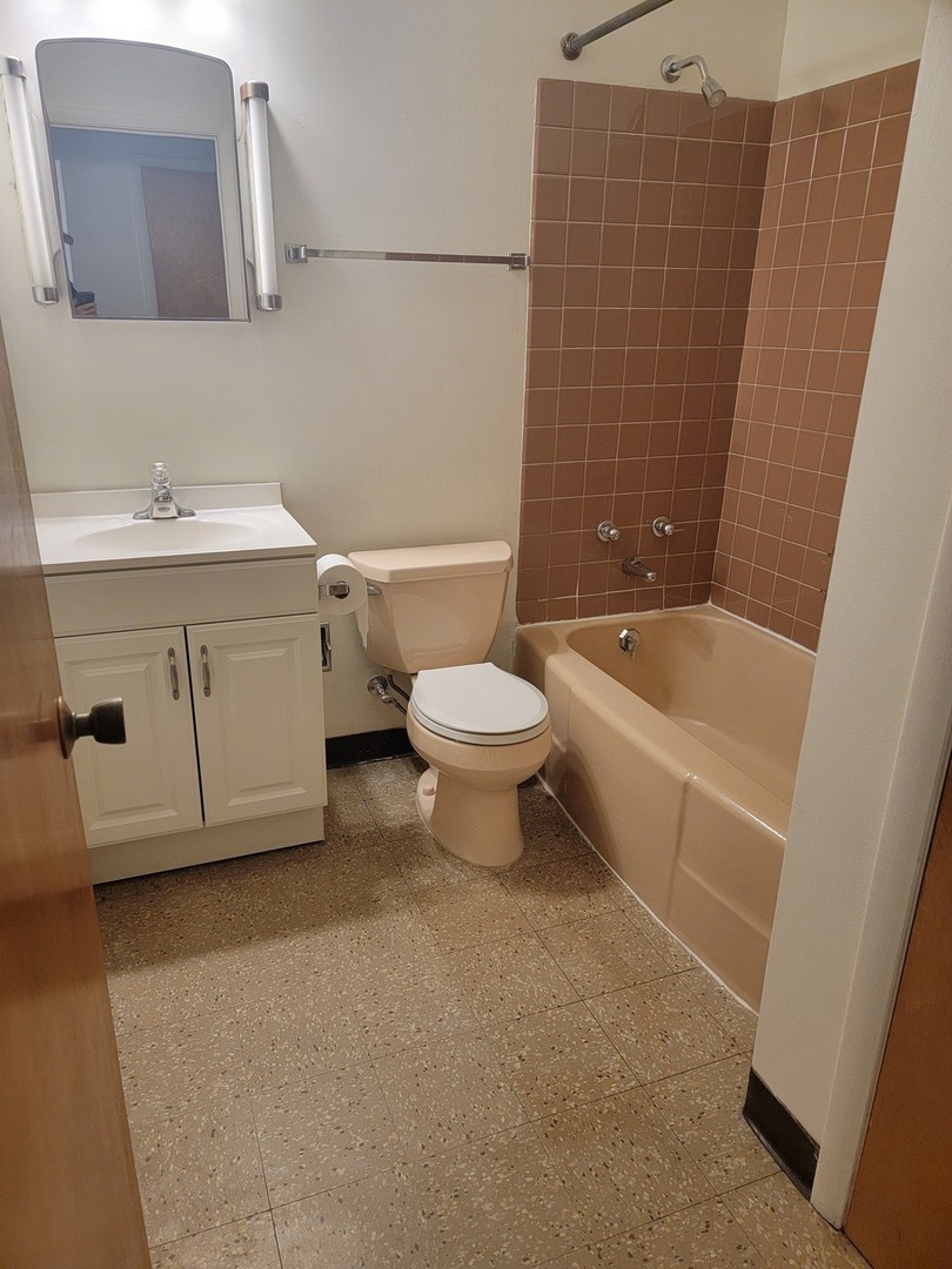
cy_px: 634
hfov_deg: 56.8
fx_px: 880
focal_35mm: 24
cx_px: 476
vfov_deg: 71.6
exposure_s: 1/120
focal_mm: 6.7
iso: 250
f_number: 1.8
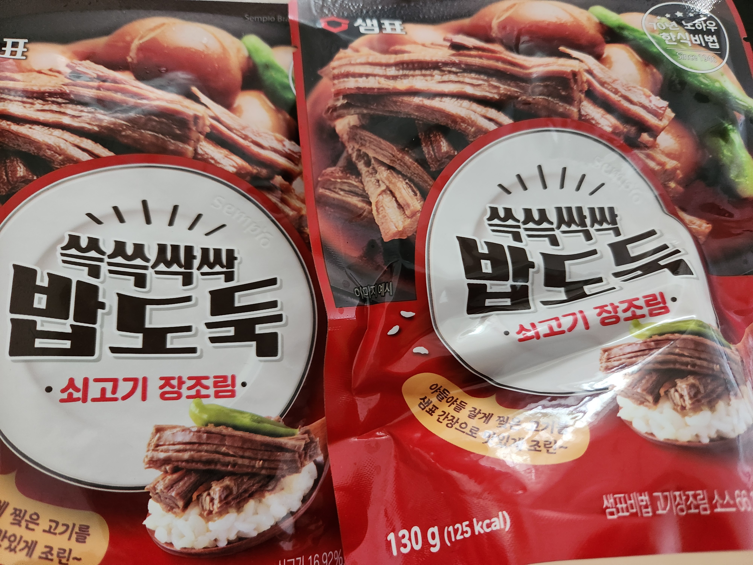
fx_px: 500
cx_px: 376
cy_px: 282
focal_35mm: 23
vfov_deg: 58.9
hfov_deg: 73.9
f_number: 1.8
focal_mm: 5.4
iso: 640
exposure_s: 1/40
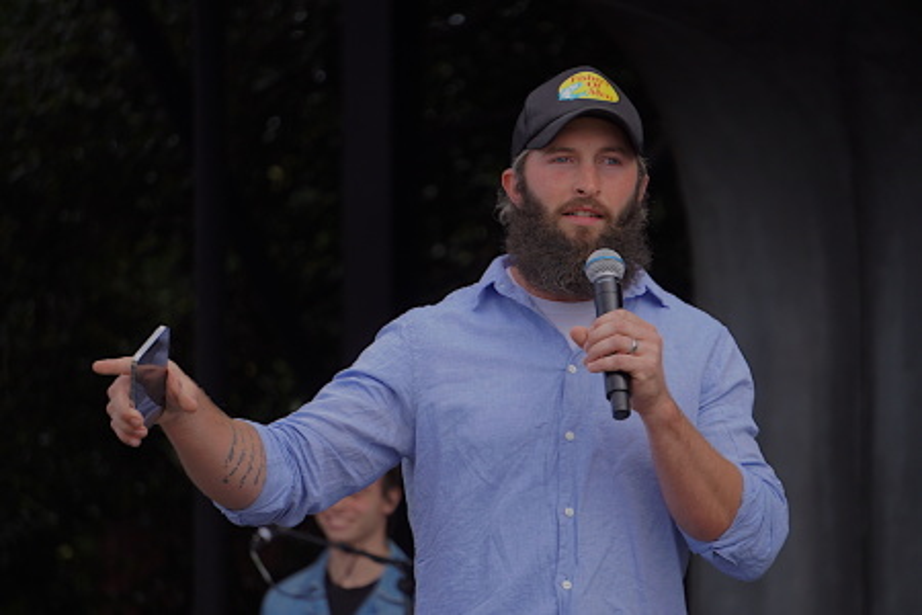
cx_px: 461
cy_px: 308
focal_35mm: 286
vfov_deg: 4.8
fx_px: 7337
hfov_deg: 7.2
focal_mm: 191
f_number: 6.3
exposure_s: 1/320
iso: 160
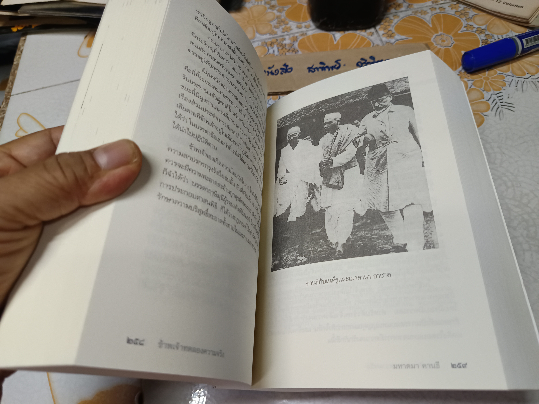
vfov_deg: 56.8
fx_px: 374
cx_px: 270
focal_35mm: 24
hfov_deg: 71.6
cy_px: 202
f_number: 1.7
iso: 1117
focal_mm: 5.31
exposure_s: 1/50
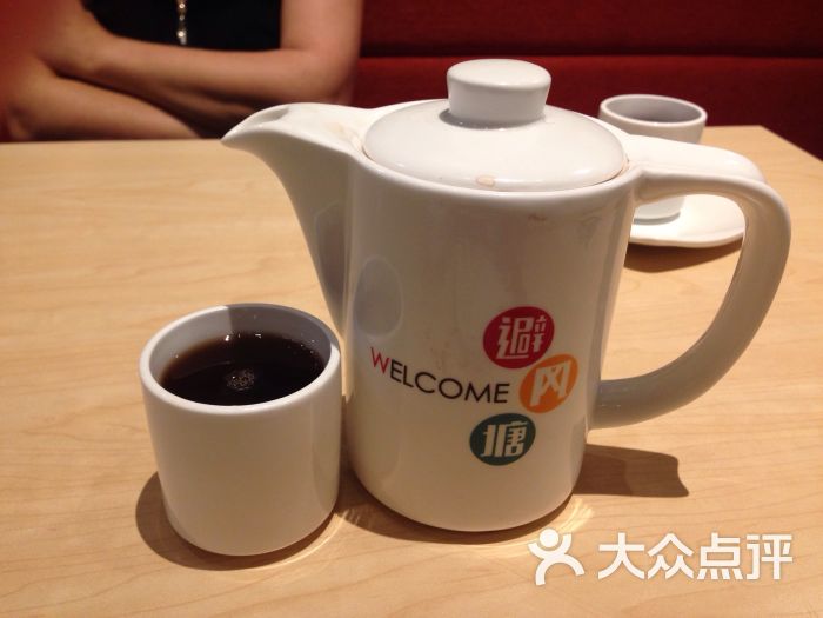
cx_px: 412
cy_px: 309
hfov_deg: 55.4
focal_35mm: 33
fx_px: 785
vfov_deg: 42.9
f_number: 2.4
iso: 100
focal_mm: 4.12
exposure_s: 1/20
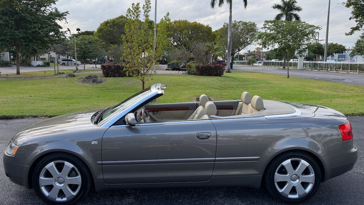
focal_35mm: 27
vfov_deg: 42.8
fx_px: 261
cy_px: 88
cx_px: 182
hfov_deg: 69.9
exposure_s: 1/2299
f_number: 1.78
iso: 100
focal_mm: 6.76
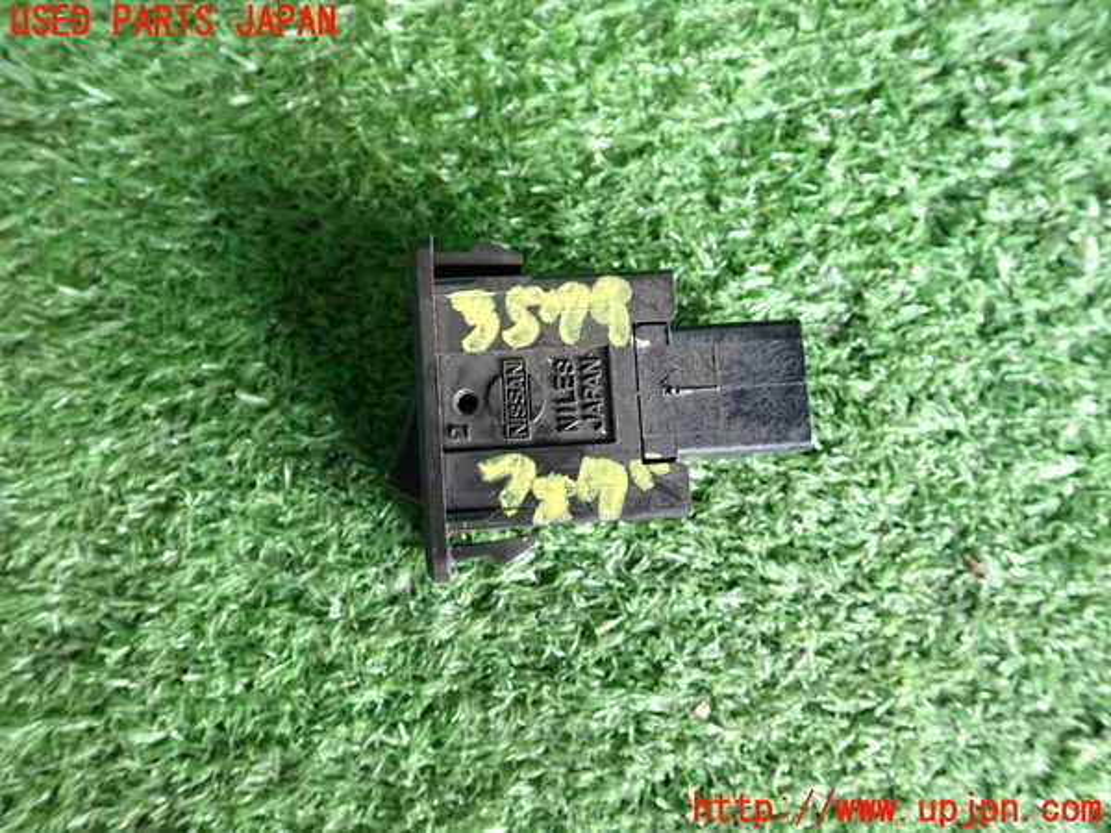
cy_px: 416
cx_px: 556
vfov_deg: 46.8
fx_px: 963
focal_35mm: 30
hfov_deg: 60.0
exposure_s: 1/125
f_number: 2.3
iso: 1000
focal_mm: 5.4
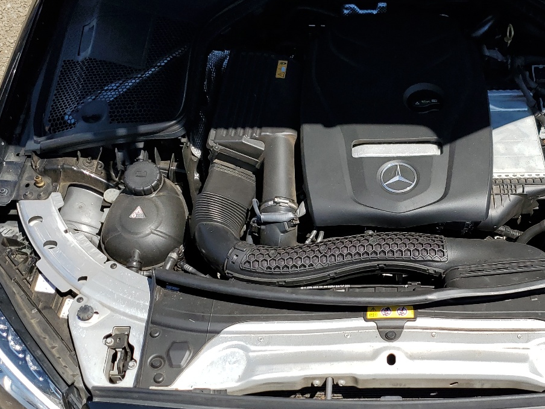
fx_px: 724
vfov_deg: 31.4
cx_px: 381
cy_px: 242
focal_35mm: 46
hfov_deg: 40.5
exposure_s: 1/2500
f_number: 1.5
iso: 50
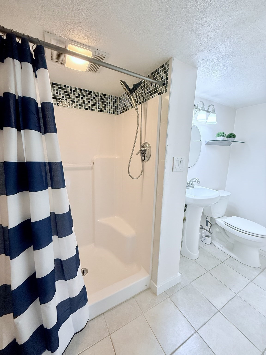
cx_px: 133
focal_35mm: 14
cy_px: 178
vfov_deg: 102.1
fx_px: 143
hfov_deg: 85.7
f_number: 2.2
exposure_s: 1/120
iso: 250
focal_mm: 2.22
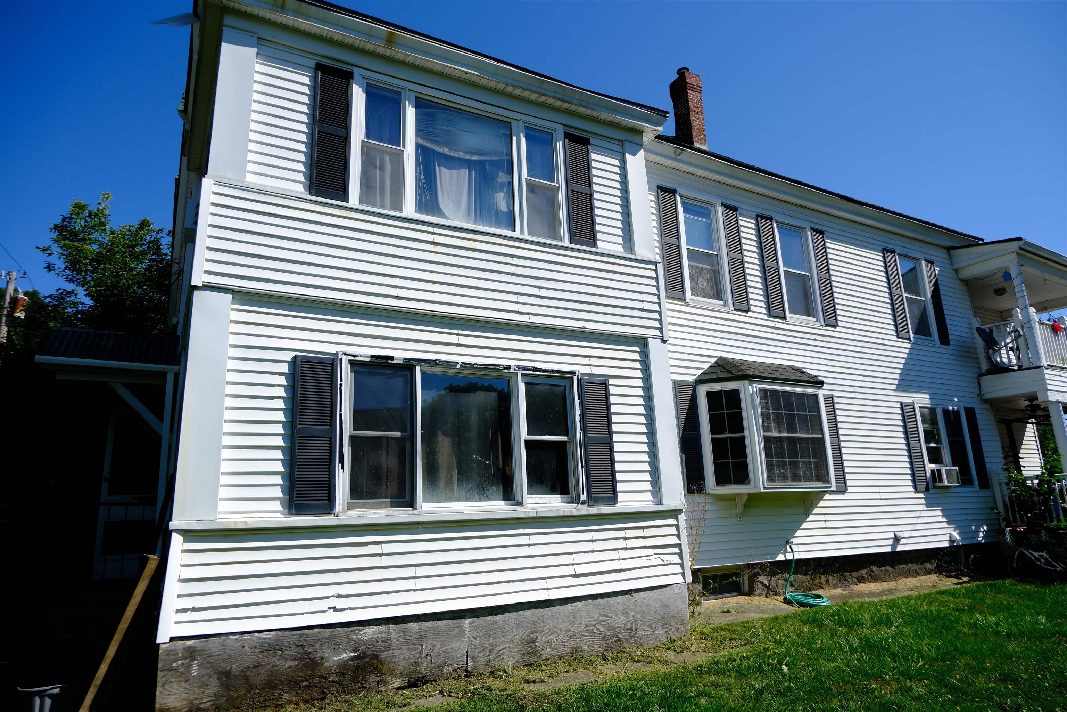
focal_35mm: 23
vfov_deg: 55.1
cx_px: 534
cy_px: 356
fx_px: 682
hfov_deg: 76.1
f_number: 4
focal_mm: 15
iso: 160
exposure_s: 1/1600
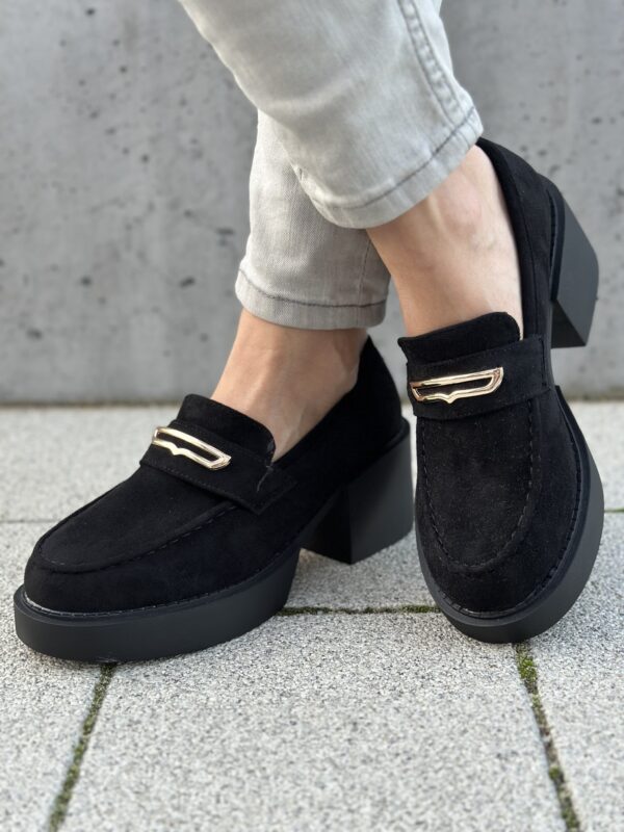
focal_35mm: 48
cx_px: 312
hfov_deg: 30.3
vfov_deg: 39.7
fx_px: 1154
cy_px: 416
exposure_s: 1/126
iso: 100
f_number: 1.78
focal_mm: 6.86
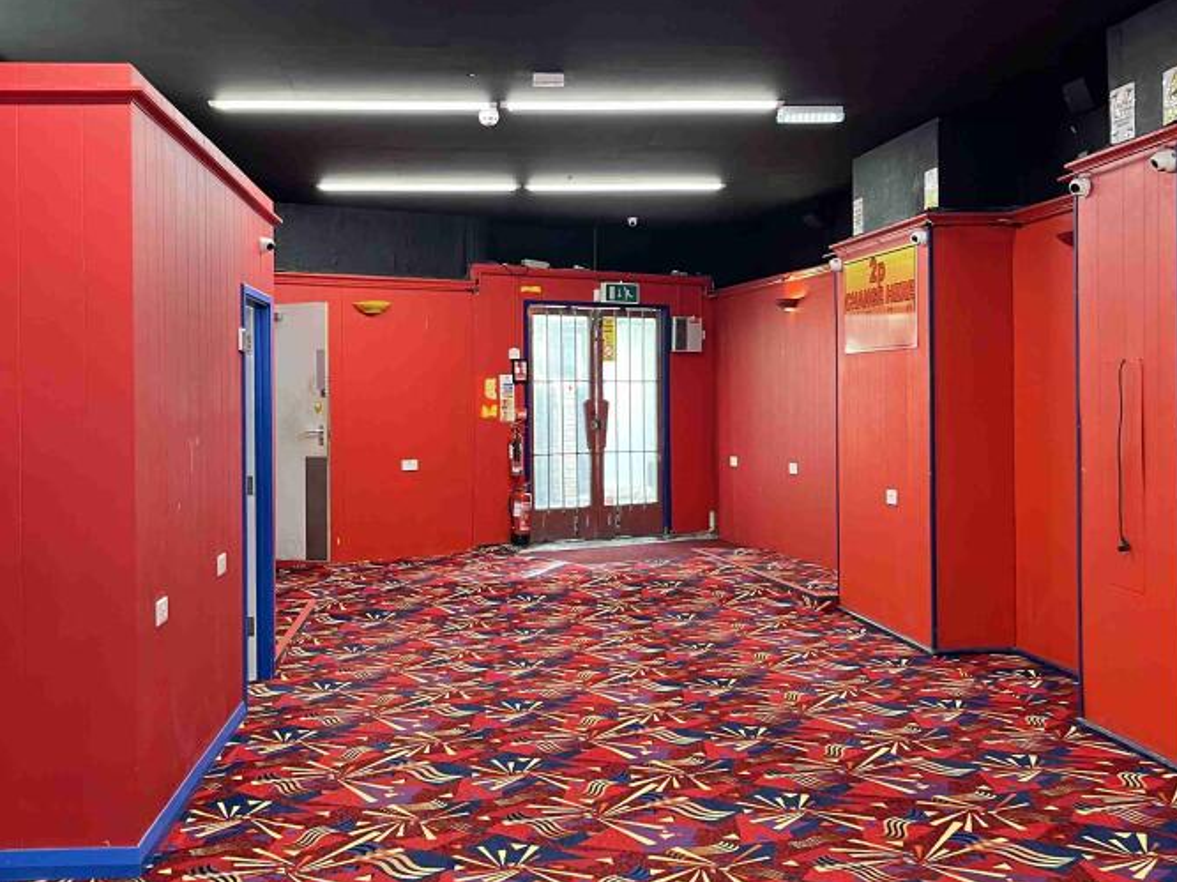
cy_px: 414
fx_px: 1360
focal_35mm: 40
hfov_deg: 46.7
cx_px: 507
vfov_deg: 35.9
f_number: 1.6
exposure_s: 1/50
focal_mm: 5.1
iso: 125
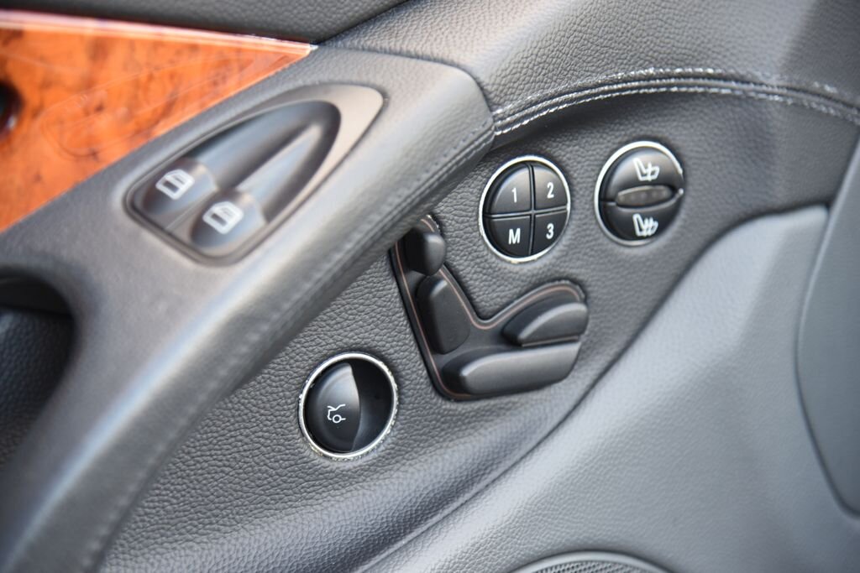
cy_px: 286
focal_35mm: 120
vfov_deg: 11.4
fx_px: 2867
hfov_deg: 17.1
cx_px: 430
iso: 500
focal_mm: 120
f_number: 4
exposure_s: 1/50
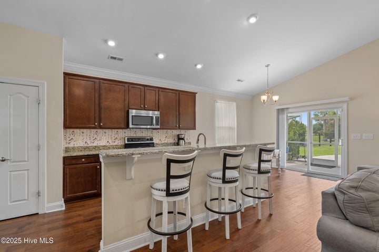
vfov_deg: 73.7
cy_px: 126
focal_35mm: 16
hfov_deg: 96.7
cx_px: 190
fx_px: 168
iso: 800
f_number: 8
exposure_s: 1/15
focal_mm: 16
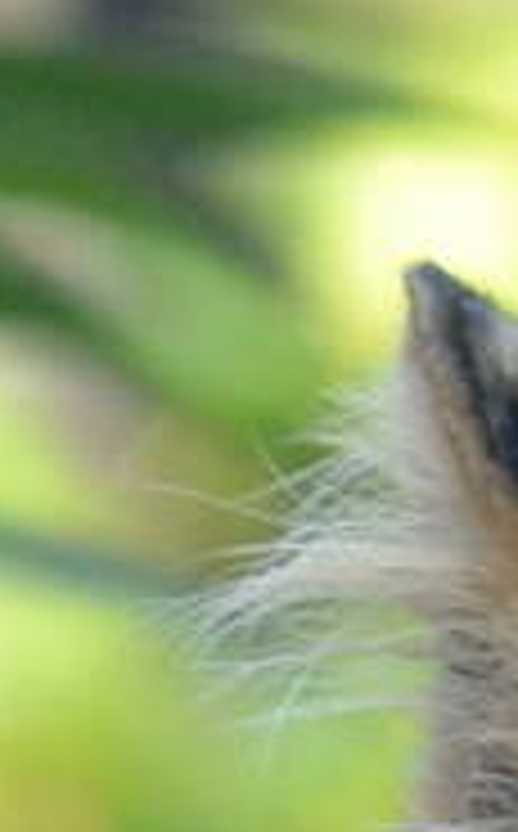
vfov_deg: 1.1
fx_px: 45080
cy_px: 1990
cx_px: 2108
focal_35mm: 1988
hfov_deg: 0.7
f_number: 5
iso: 1600
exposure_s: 1/500
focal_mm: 150
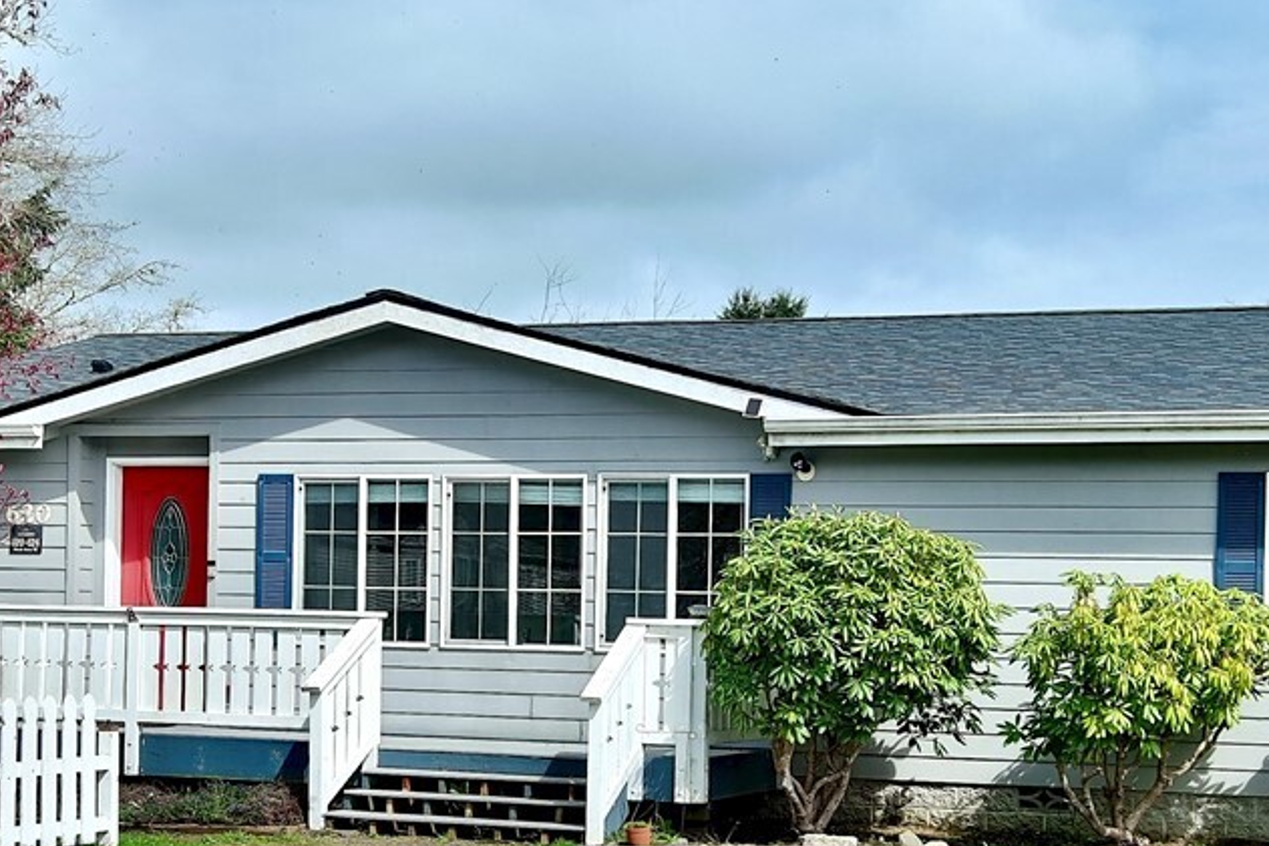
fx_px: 2750
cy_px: 586
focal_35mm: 78
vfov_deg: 17.4
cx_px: 528
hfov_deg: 25.9
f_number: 2.8
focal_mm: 10.57
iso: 100
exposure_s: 1/1767
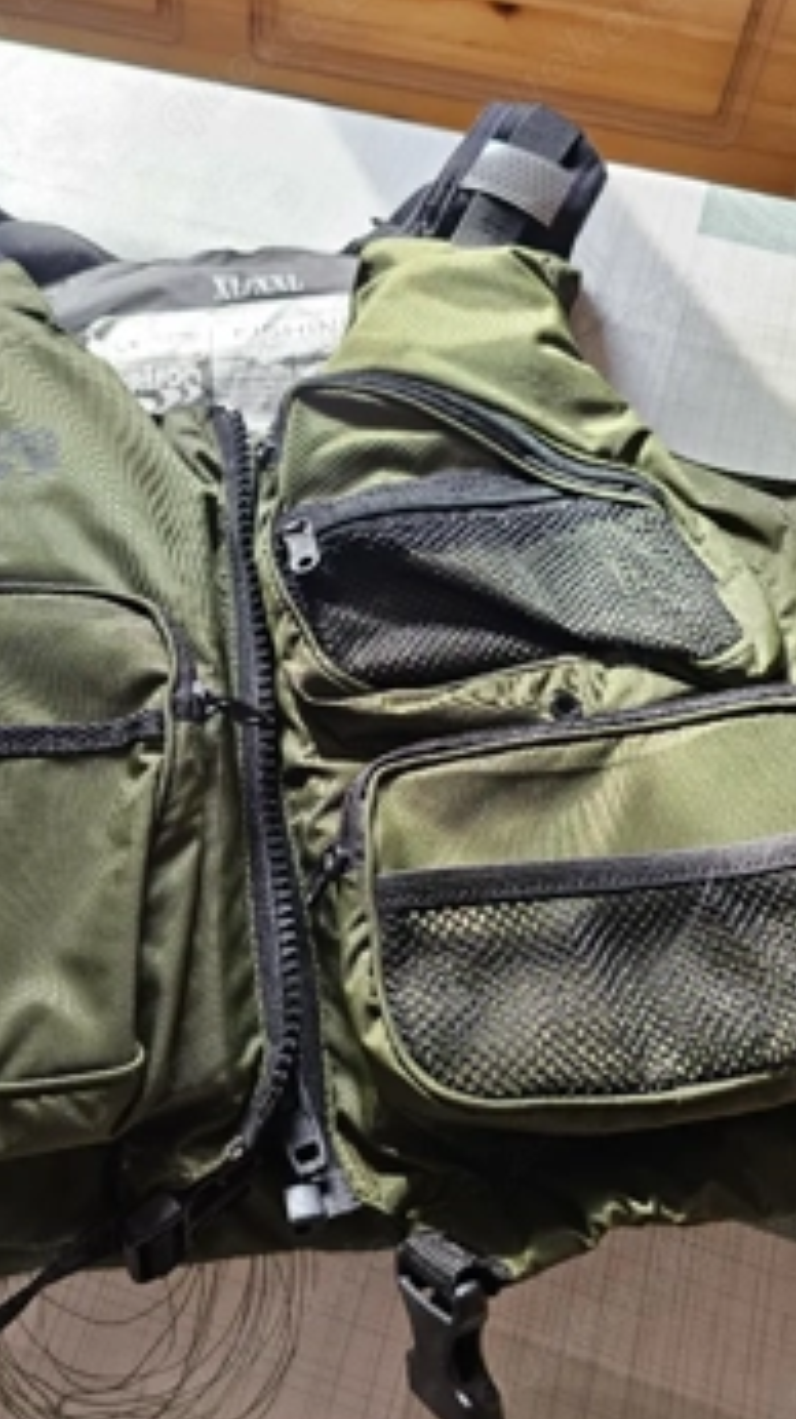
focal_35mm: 29
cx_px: 365
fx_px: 1091
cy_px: 726
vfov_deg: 66.1
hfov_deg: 40.1
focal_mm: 6.3
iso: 100
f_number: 1.7
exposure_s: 1/101
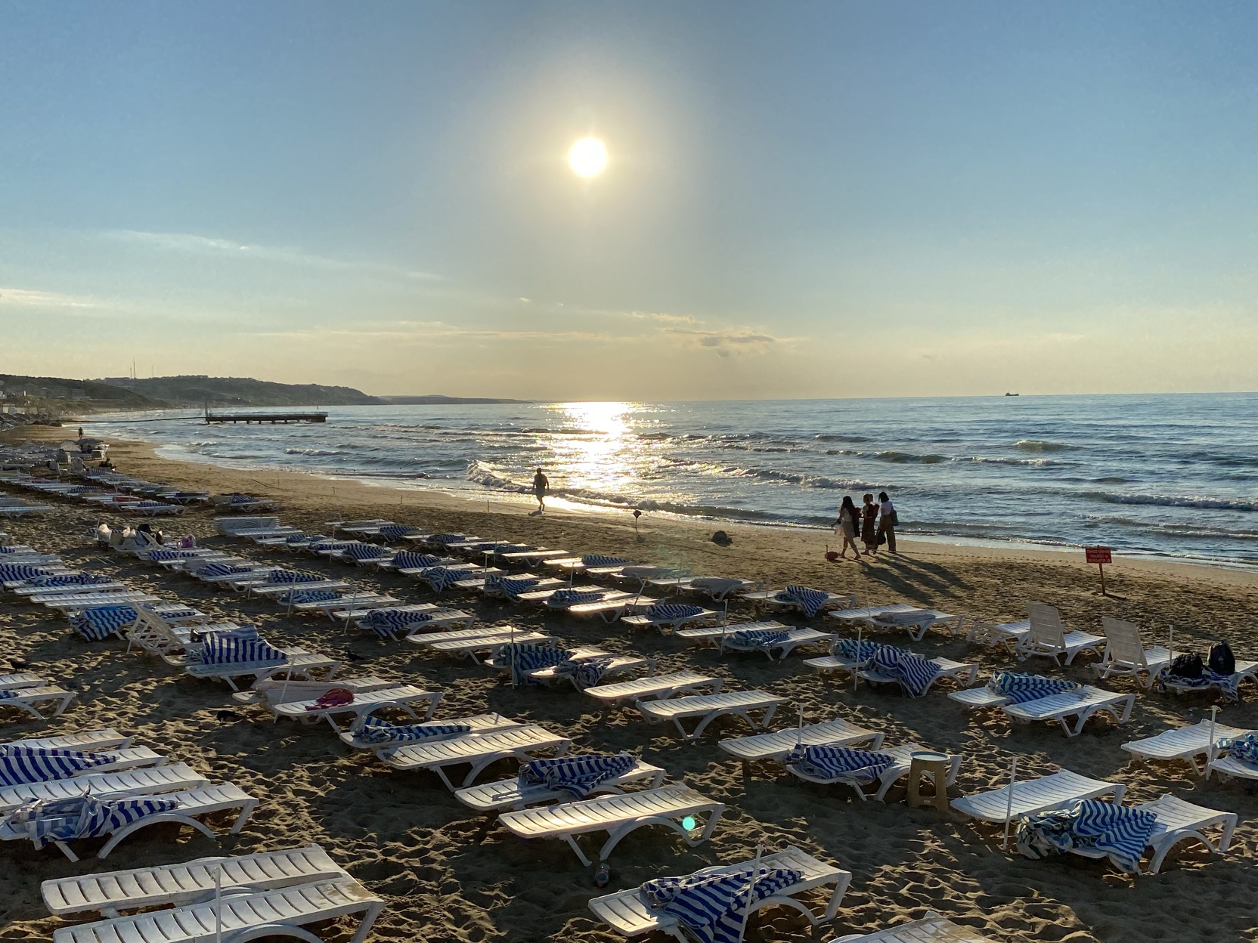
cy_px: 503
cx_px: 625
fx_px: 1163
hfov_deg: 56.8
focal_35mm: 32
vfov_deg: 44.1
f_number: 1.8
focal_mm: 4.25
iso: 32
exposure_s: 1/8850
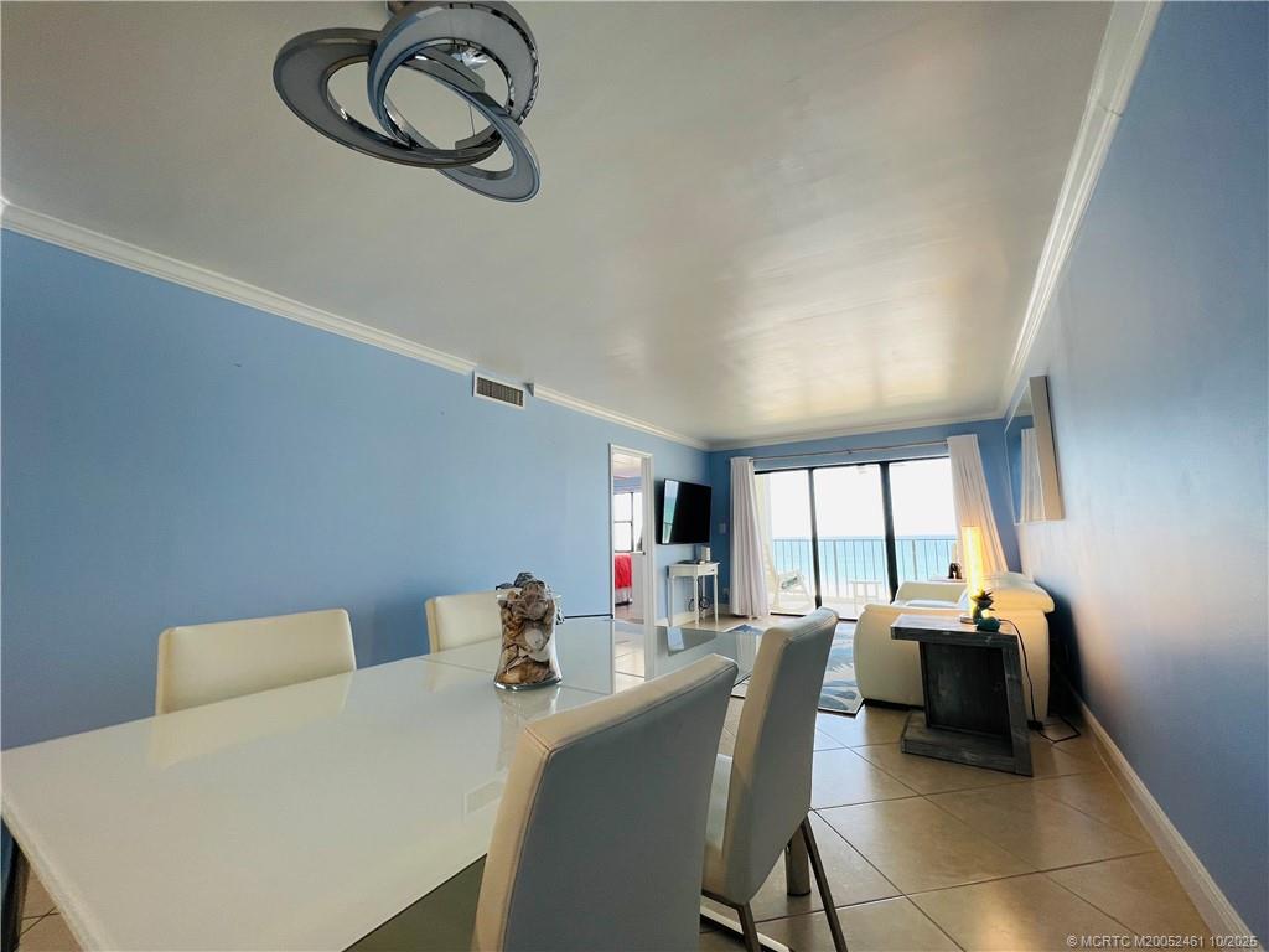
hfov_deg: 106.2
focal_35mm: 13
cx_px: 634
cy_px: 476
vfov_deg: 89.9
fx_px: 477
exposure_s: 1/122
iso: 50
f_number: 1.8
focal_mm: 1.57
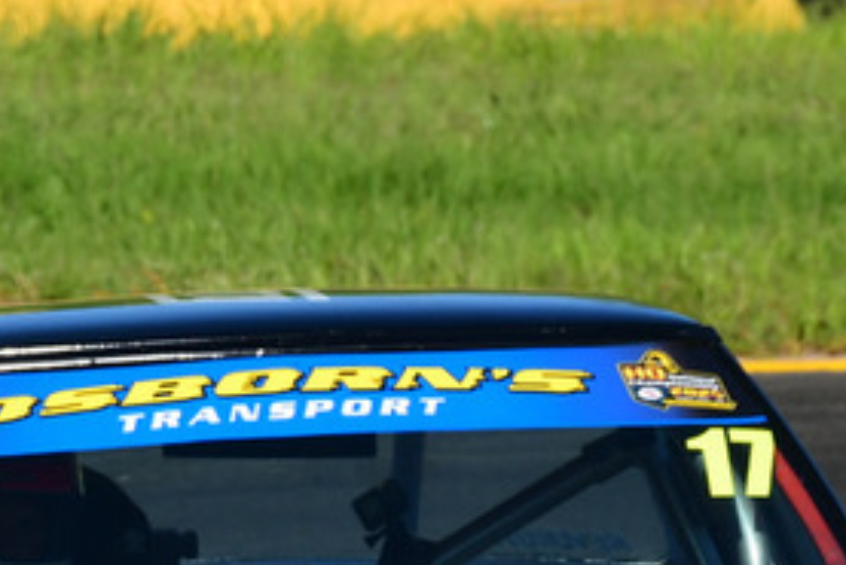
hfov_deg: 1.2
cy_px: 709
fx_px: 39757
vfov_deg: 0.8
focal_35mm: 1691
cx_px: 354
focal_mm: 390
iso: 400
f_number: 13
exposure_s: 1/640
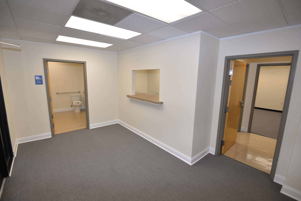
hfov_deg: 96.7
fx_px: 134
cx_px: 150
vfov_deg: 73.7
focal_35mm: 16
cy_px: 100
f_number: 4
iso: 200
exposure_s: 1/60
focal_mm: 16
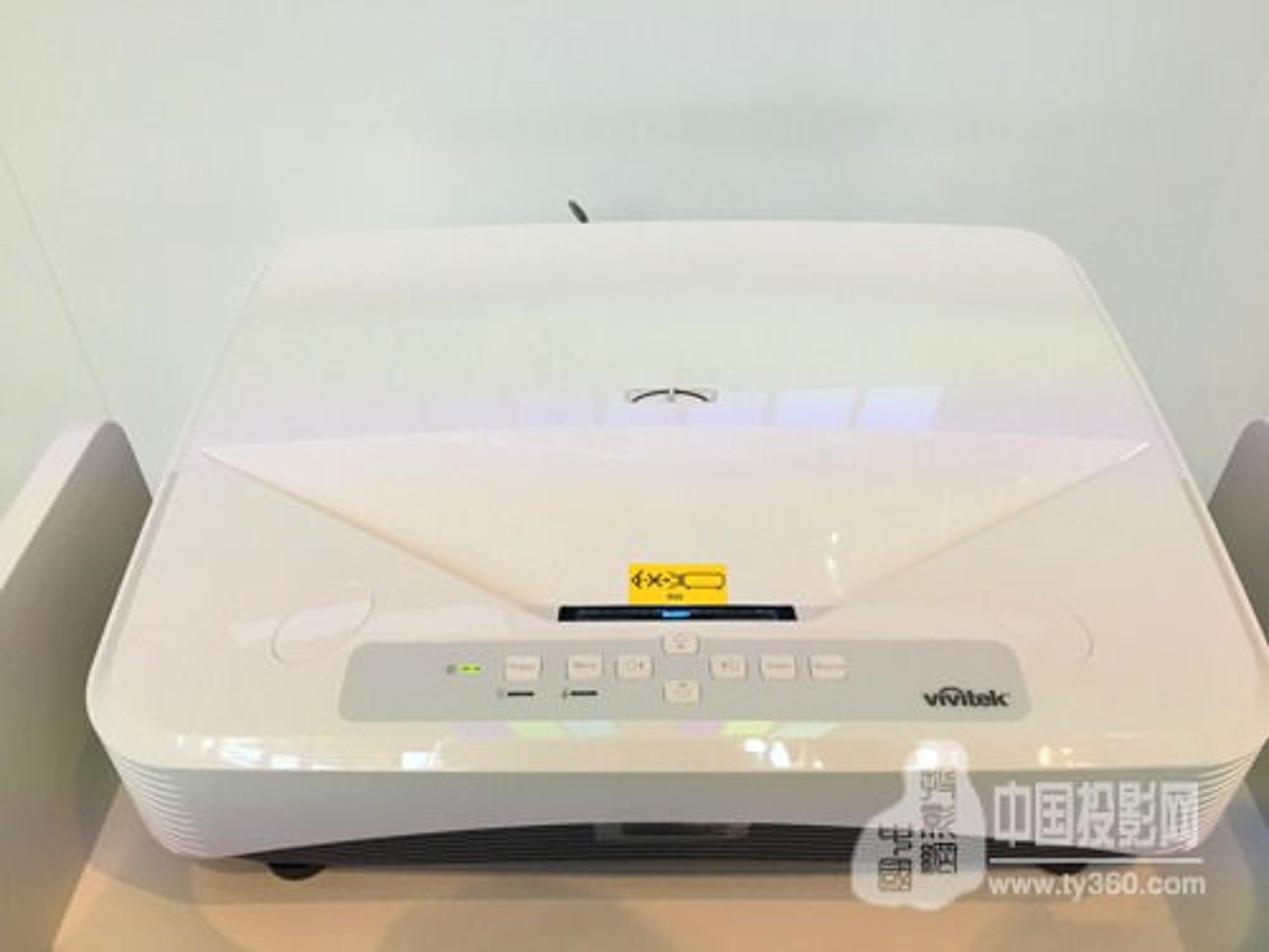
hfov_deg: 61.7
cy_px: 476
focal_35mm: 29
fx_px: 1063
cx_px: 634
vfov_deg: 48.2
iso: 40
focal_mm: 4.15
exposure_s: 1/33
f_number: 2.2
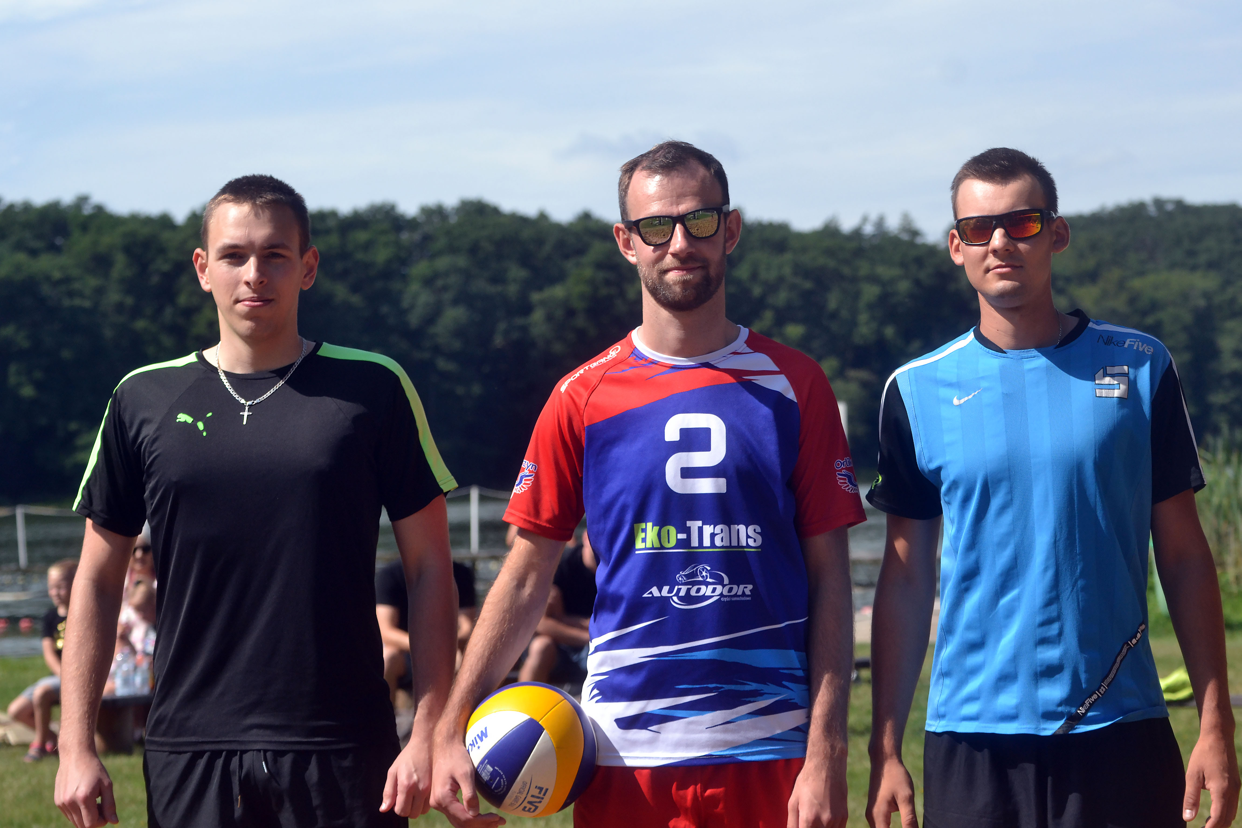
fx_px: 3622
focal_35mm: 105
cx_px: 621
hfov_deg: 19.5
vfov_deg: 13.0
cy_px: 414
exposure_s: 1/1600
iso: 400
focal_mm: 70
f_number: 5.6
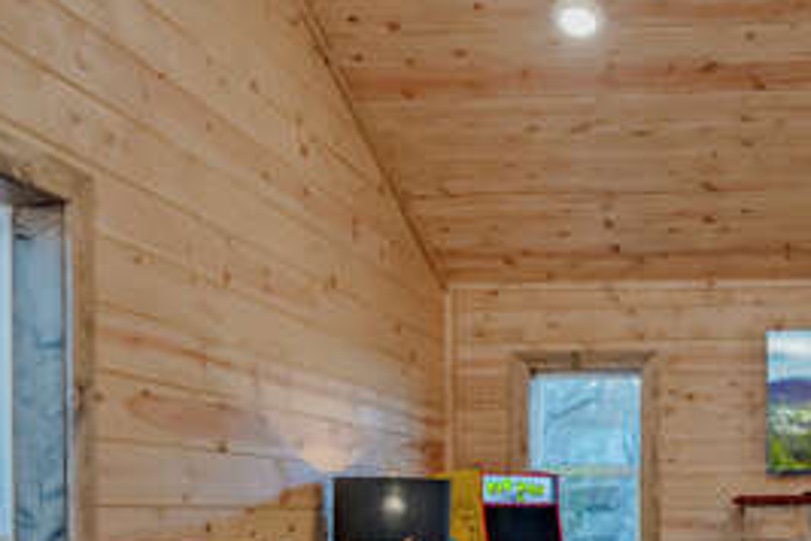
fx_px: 1036
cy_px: 508
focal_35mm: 46
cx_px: 717
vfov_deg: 27.9
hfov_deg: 39.9
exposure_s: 1/80
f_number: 7.1
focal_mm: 16
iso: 2000
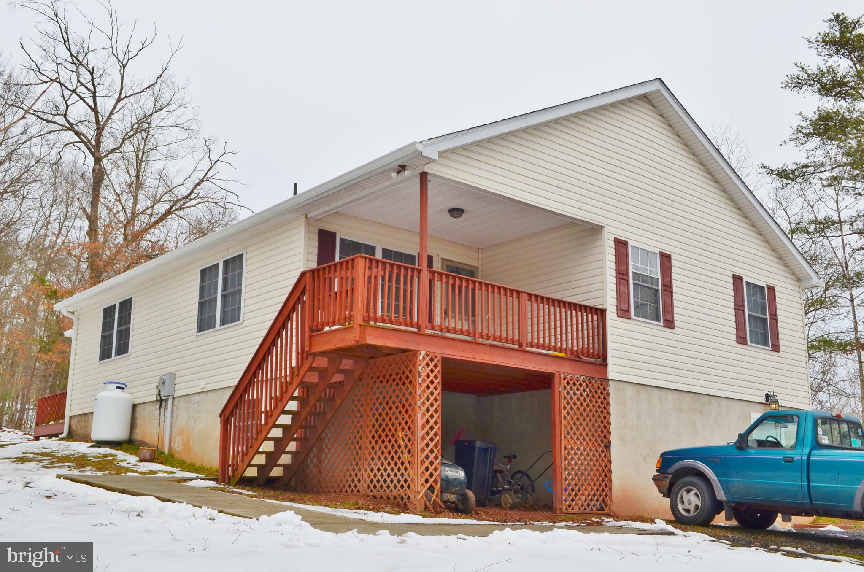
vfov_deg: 34.1
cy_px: 286
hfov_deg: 49.6
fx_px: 934
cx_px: 432
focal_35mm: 39
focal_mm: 26
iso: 220
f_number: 10
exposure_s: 1/250
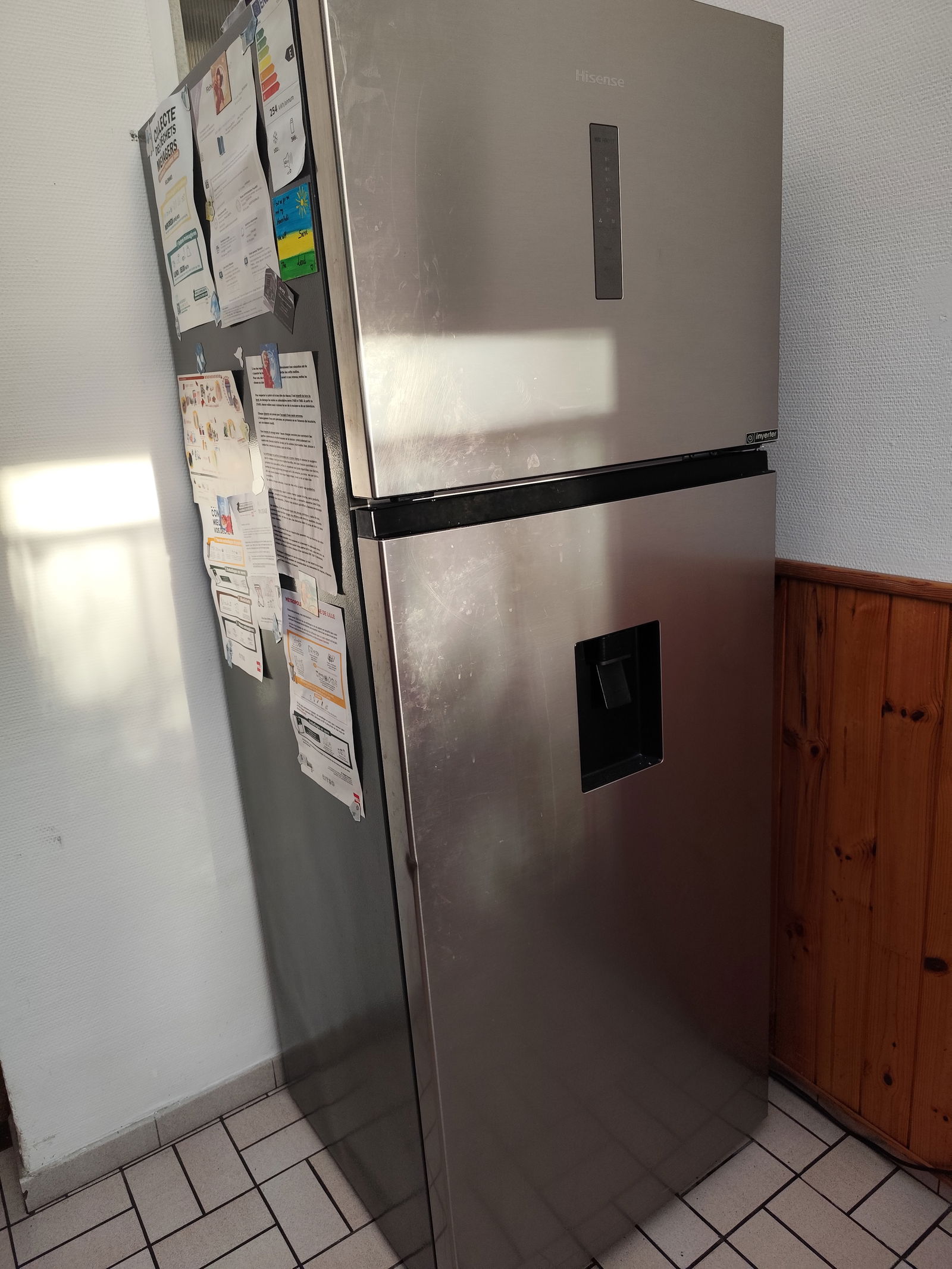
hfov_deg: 58.9
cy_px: 634
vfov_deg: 73.9
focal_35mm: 23
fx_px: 843
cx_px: 476
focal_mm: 6.14
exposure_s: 1/136
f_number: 1.65
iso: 50
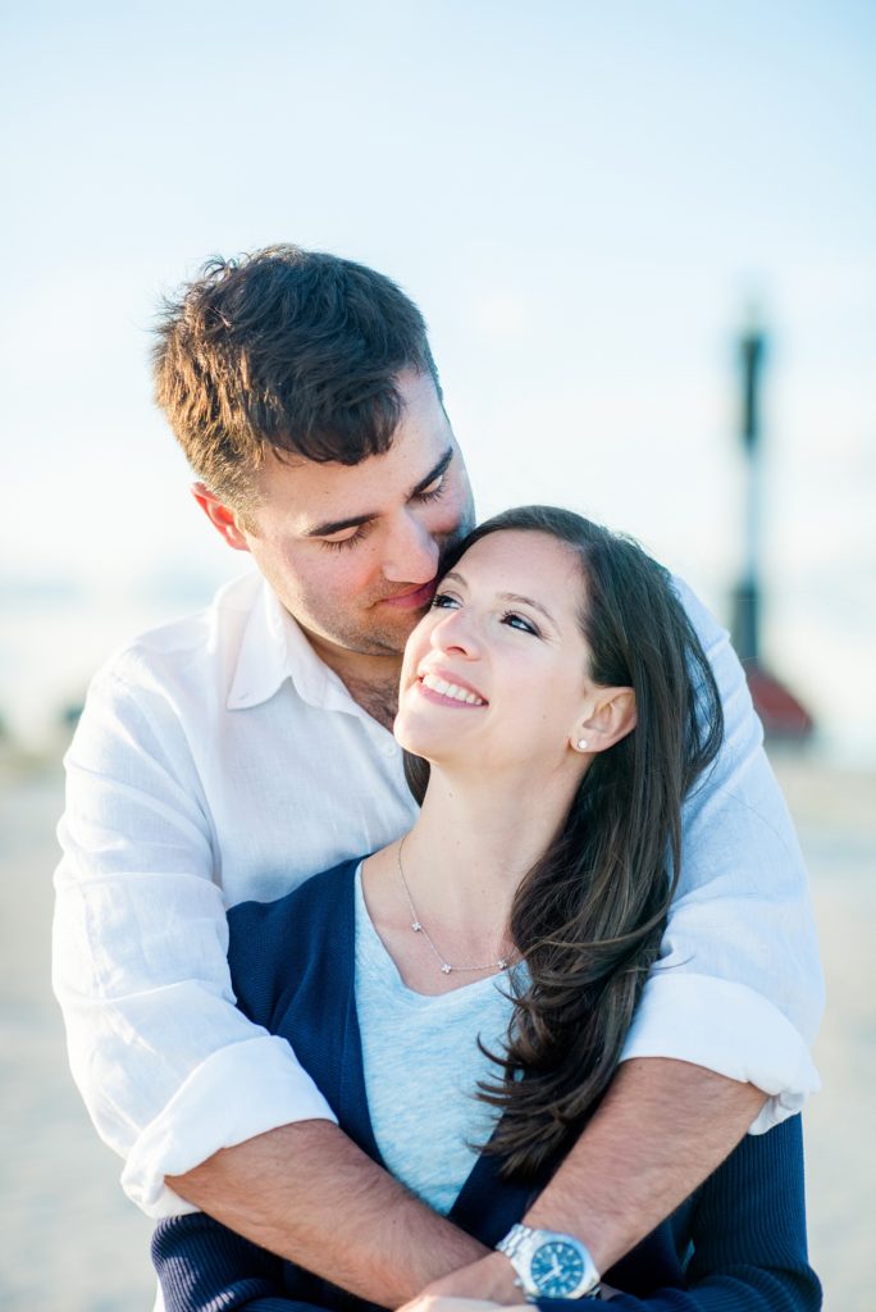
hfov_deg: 16.1
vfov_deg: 23.9
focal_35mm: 85
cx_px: 438
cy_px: 656
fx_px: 3098
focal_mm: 85
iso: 160
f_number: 2.2
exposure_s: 1/2000
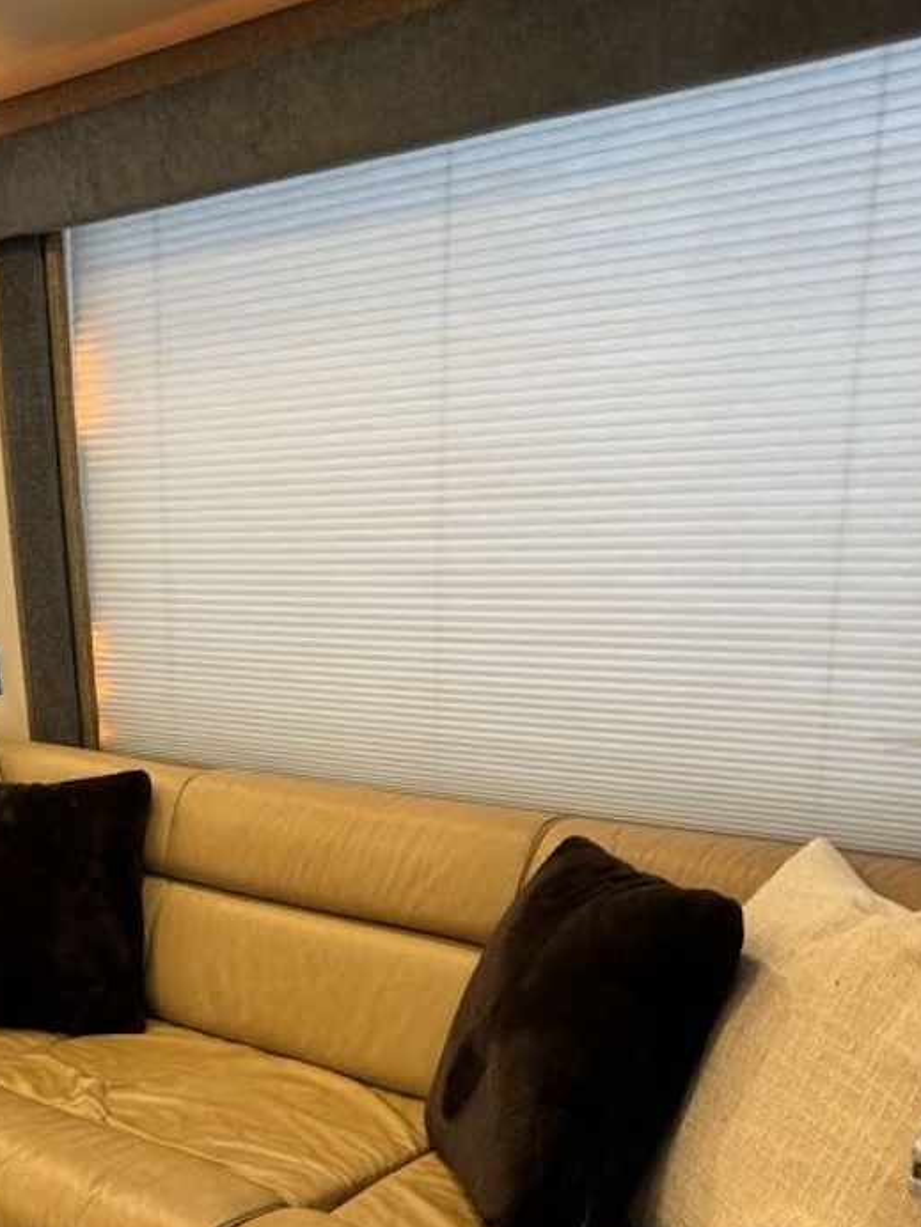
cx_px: 259
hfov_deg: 37.9
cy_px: 887
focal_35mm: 37
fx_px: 1313
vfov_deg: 48.6
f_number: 1.78
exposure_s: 1/41
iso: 200
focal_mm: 6.76
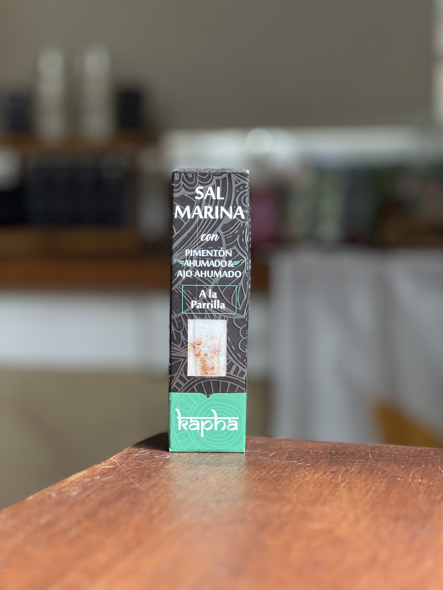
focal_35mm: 77
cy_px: 295
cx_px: 222
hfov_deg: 19.1
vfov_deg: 25.3
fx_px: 1314
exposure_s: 1/40
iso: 320
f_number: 2.8
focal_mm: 9
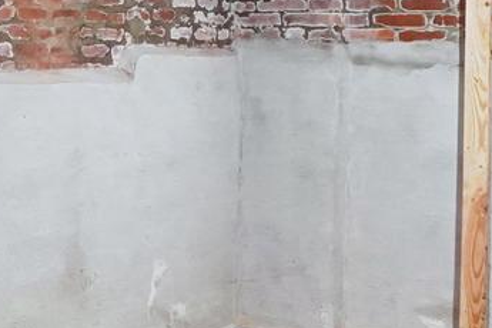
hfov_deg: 17.8
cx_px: -362
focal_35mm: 95
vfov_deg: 14.3
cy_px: 76
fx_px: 1298
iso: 1000
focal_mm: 16
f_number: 7.1
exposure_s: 1/15
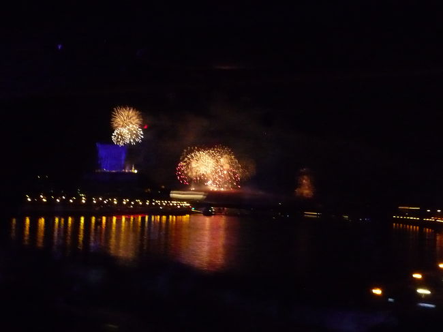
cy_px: 166
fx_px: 601
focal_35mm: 47
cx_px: 222
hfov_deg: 40.4
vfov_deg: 30.9
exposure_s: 1/8
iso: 800
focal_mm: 4.7
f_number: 2.9
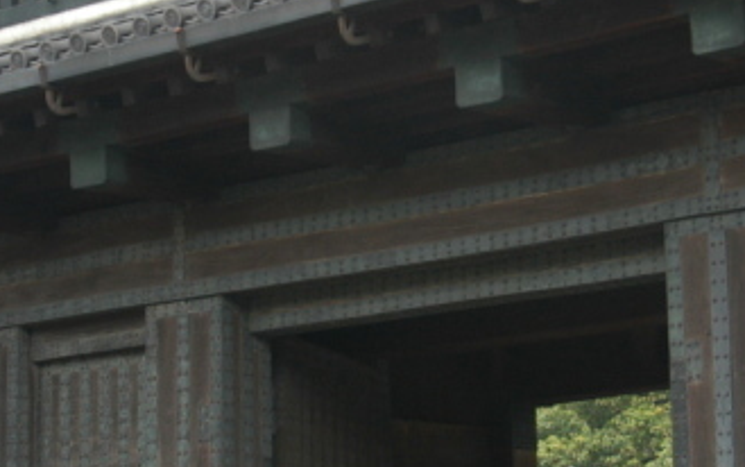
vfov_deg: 11.5
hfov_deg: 18.3
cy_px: 214
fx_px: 2316
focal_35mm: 114
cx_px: 403
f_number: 5.6
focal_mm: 24
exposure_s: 1/125
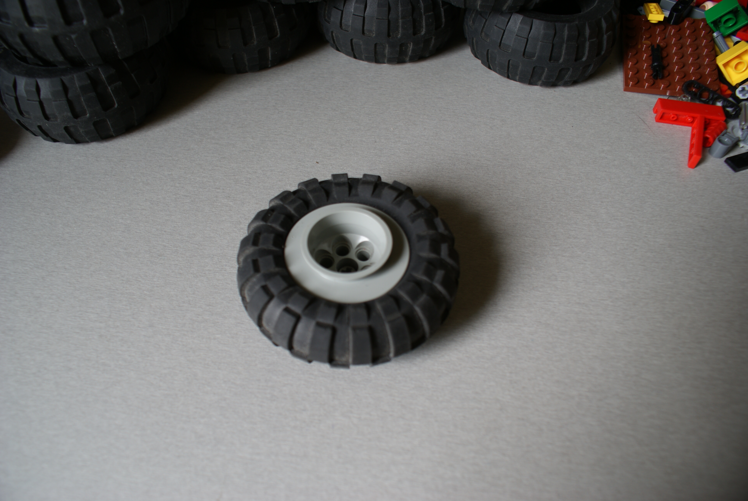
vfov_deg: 48.0
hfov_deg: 67.3
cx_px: 374
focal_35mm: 27
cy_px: 250
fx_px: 562
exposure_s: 1/40
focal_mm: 18
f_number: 4.5
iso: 100
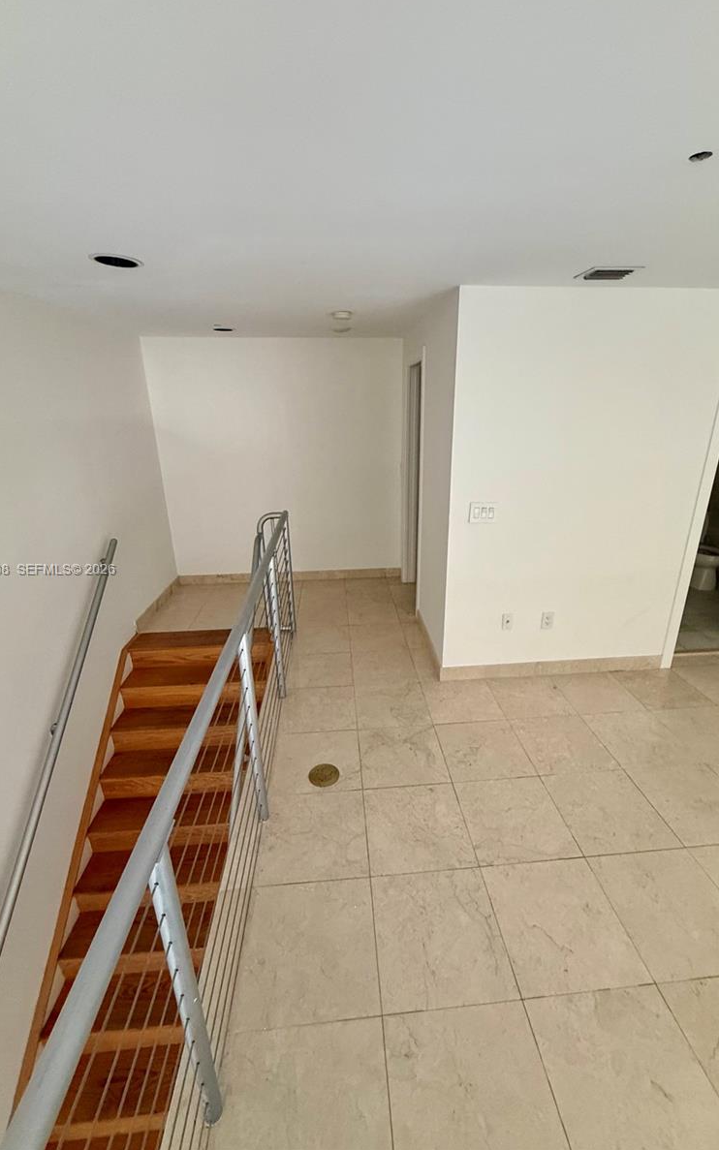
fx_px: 470
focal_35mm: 15
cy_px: 571
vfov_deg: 101.5
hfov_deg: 74.8
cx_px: 372
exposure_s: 1/60
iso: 500
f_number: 2.2
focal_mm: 2.22
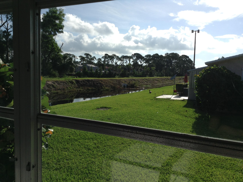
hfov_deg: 55.4
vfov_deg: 42.8
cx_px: 122
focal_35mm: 33
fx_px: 231
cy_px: 91
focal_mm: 3.3
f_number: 2.4
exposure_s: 1/2070
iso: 25
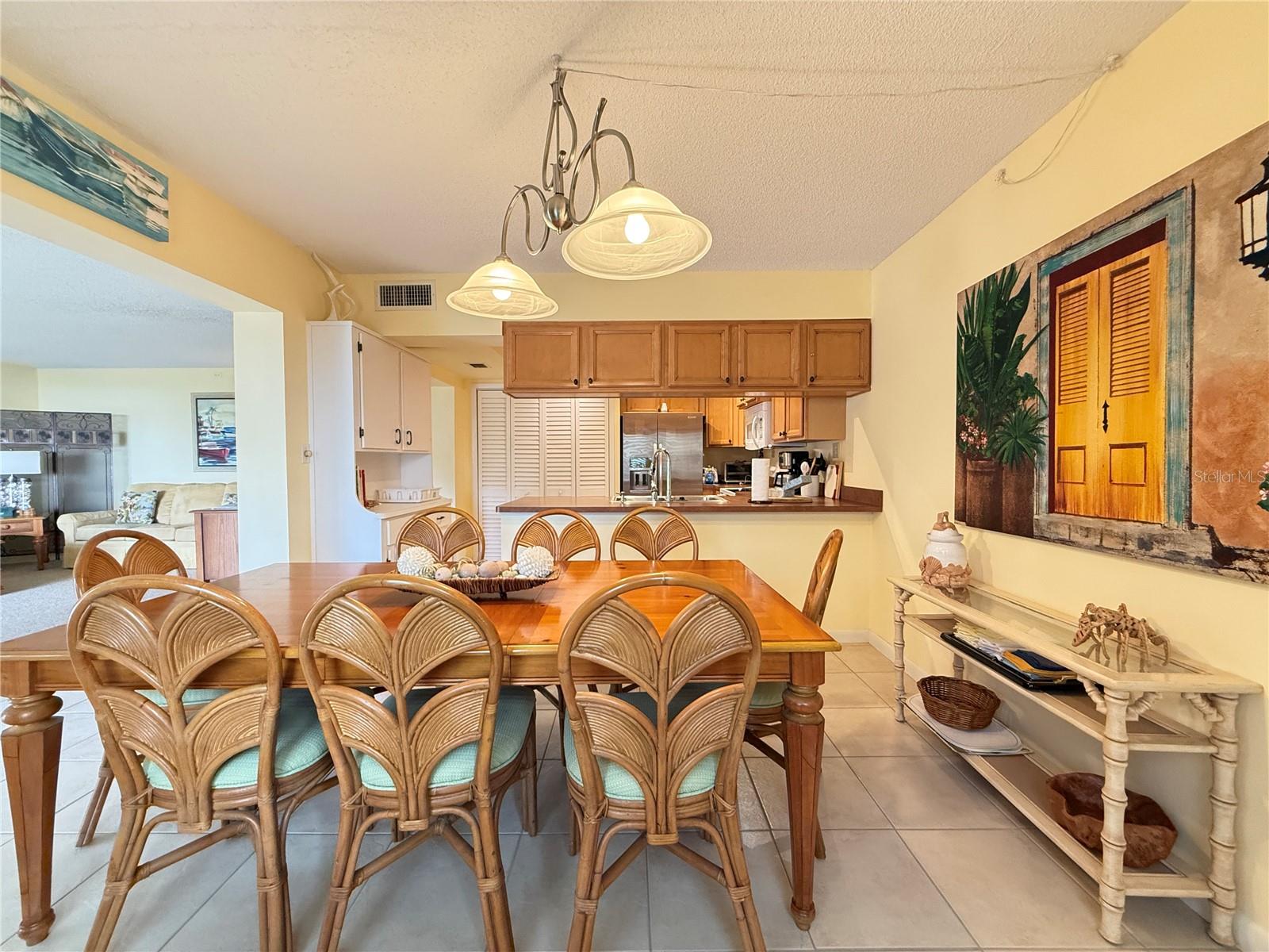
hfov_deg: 102.1
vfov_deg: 85.7
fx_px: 513
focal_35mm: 14
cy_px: 476
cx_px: 634
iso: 500
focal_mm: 2.22
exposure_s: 1/120
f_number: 2.2
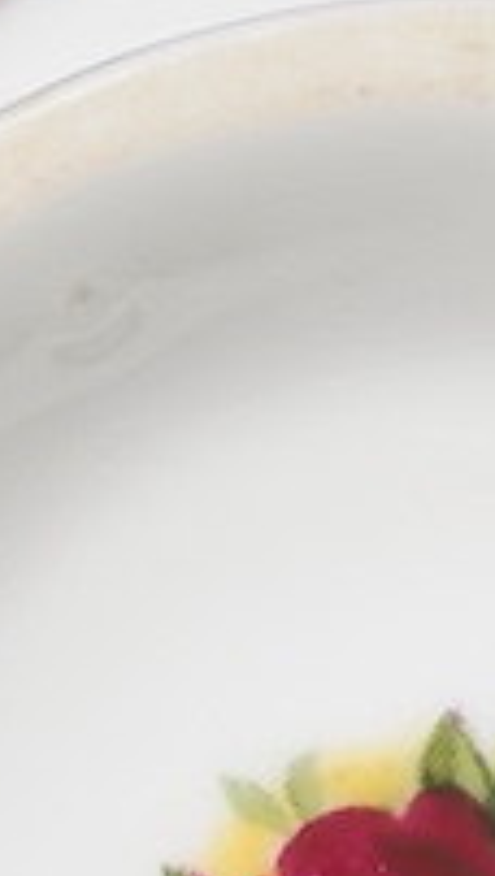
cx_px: 582
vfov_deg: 10.0
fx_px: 4888
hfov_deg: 5.8
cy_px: 1271
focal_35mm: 210
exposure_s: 1/125
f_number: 6.3
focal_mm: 30
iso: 1000
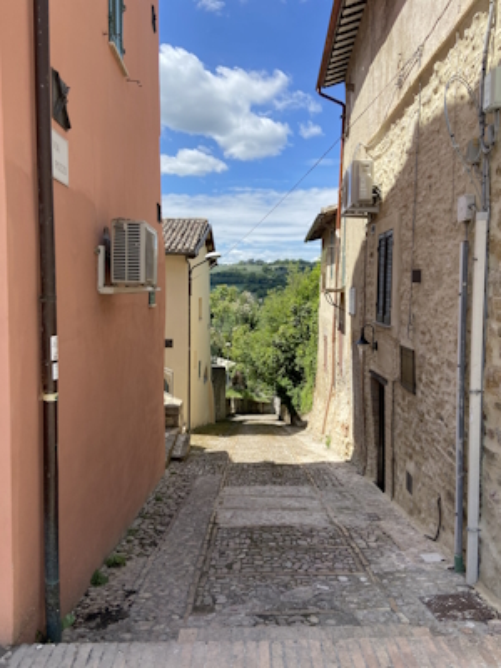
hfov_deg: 53.1
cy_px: 334
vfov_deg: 67.3
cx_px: 250
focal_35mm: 26
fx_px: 502
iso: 32
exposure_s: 1/2183
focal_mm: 4.25
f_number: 1.8
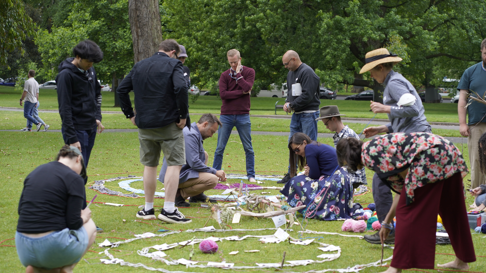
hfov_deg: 23.7
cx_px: 245
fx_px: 1160
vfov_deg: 13.4
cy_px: 158
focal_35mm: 90
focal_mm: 85
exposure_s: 1/400
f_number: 4.5
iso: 320
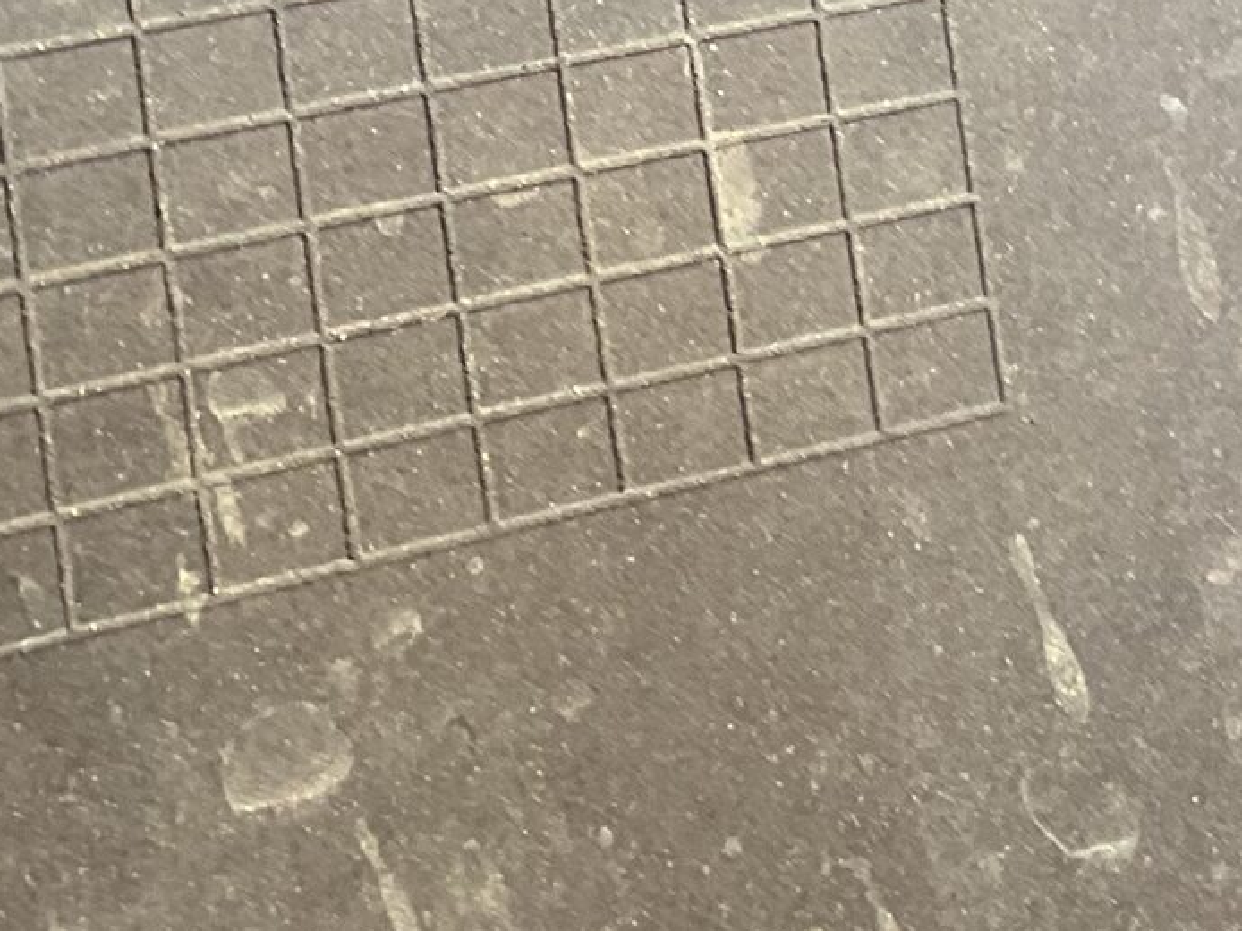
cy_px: -607
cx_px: -328
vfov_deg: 12.8
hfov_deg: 17.4
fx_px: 3838
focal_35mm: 107
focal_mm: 3
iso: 64
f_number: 1.8
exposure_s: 1/50
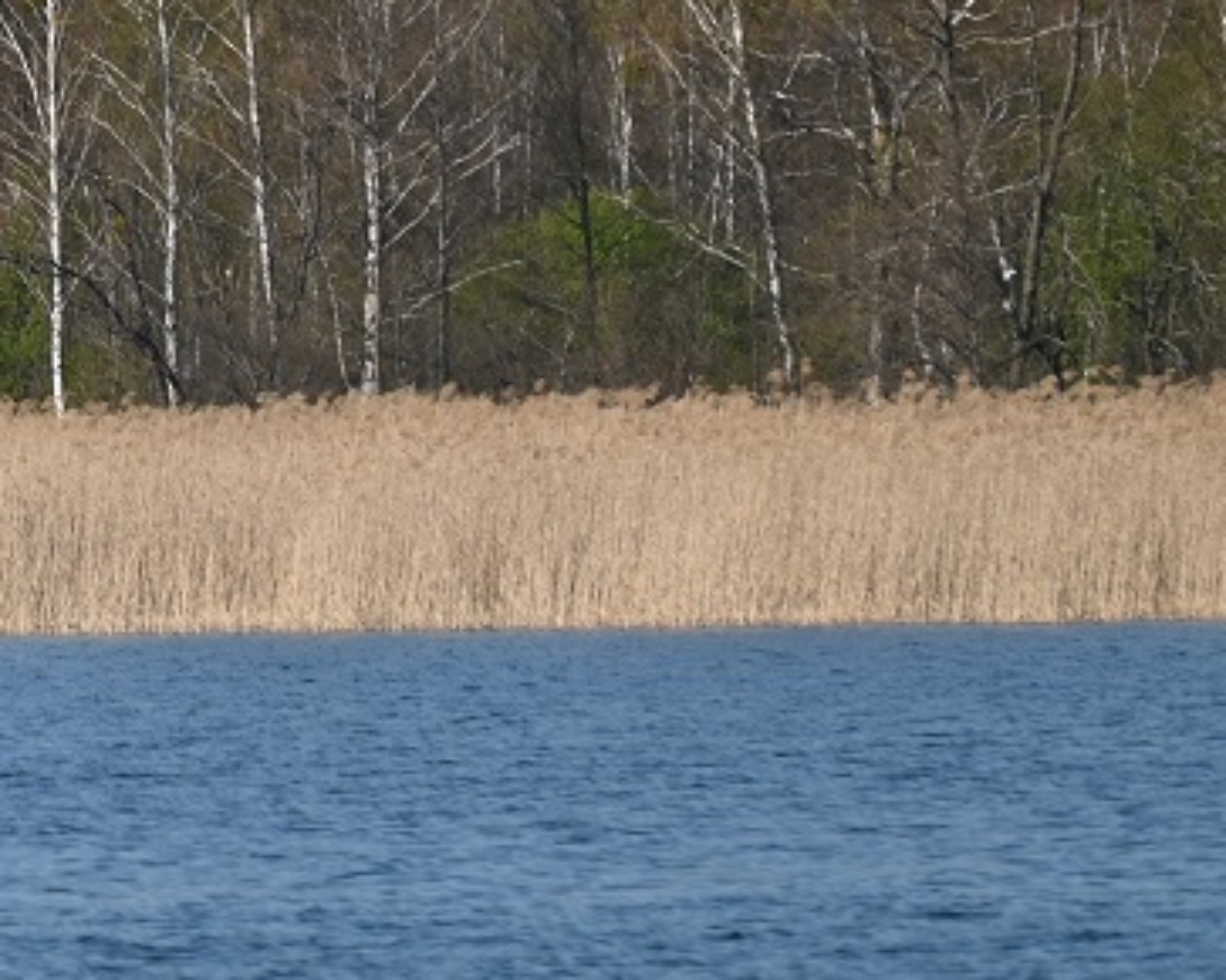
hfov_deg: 2.4
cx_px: -618
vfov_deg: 1.9
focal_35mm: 807
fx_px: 29266
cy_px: -231
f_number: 5.6
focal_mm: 240
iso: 140
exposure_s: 1/1000
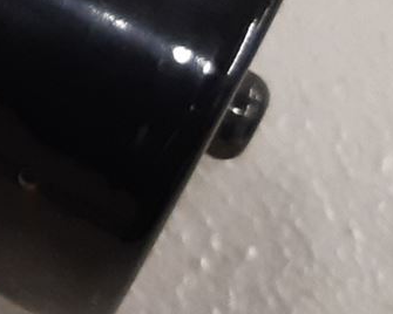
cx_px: -409
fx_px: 1803
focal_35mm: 155
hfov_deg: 11.2
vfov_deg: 9.7
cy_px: -117
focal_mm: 3.93
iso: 200
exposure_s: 1/50
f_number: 1.7
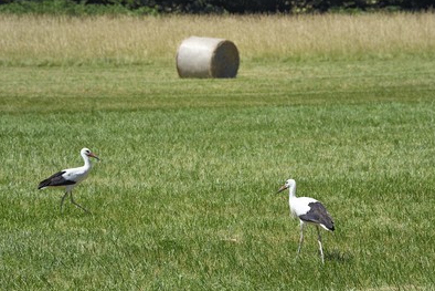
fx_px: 2575
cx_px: 210
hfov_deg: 9.7
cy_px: 142
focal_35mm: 213
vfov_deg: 6.5
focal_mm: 200
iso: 200
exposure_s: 1/400
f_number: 9
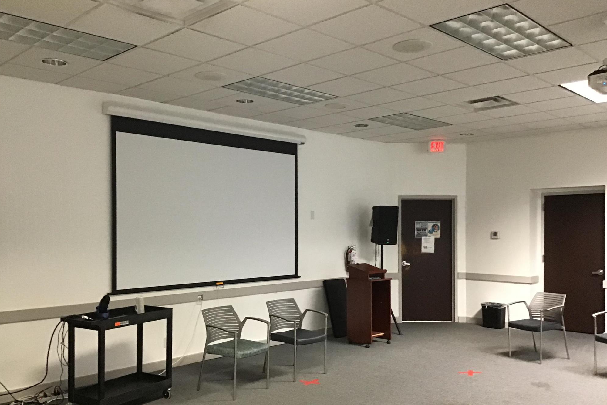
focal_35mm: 33
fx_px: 556
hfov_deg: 57.2
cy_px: 230
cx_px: 302
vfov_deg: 39.9
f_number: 2.4
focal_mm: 3.3
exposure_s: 1/15
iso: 200
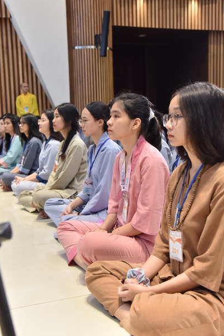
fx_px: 447
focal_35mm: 48
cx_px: 117
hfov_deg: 28.1
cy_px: 154
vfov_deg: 41.1
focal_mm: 44
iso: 1600
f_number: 5
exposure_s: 1/125
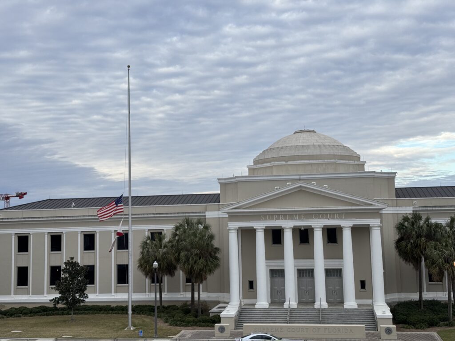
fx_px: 631
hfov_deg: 39.7
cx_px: 228
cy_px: 170
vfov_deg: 30.3
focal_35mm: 48
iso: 64
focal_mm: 6.76
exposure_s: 1/1076
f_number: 1.78
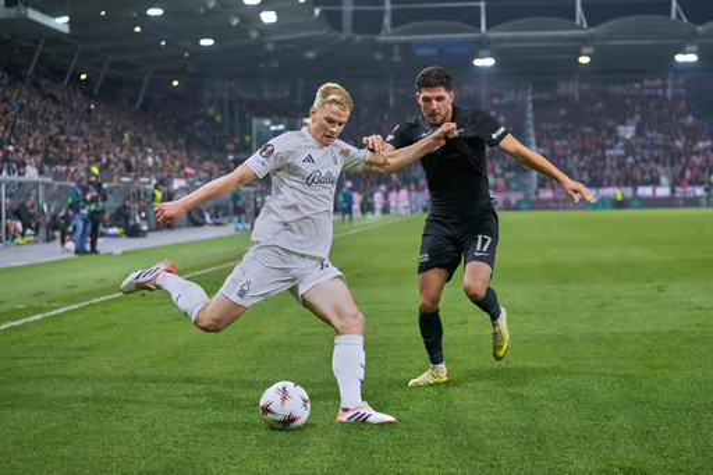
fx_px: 1386
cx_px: 356
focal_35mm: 70
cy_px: 238
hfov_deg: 28.9
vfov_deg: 19.4
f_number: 3.2
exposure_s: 1/1000
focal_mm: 70
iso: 4000
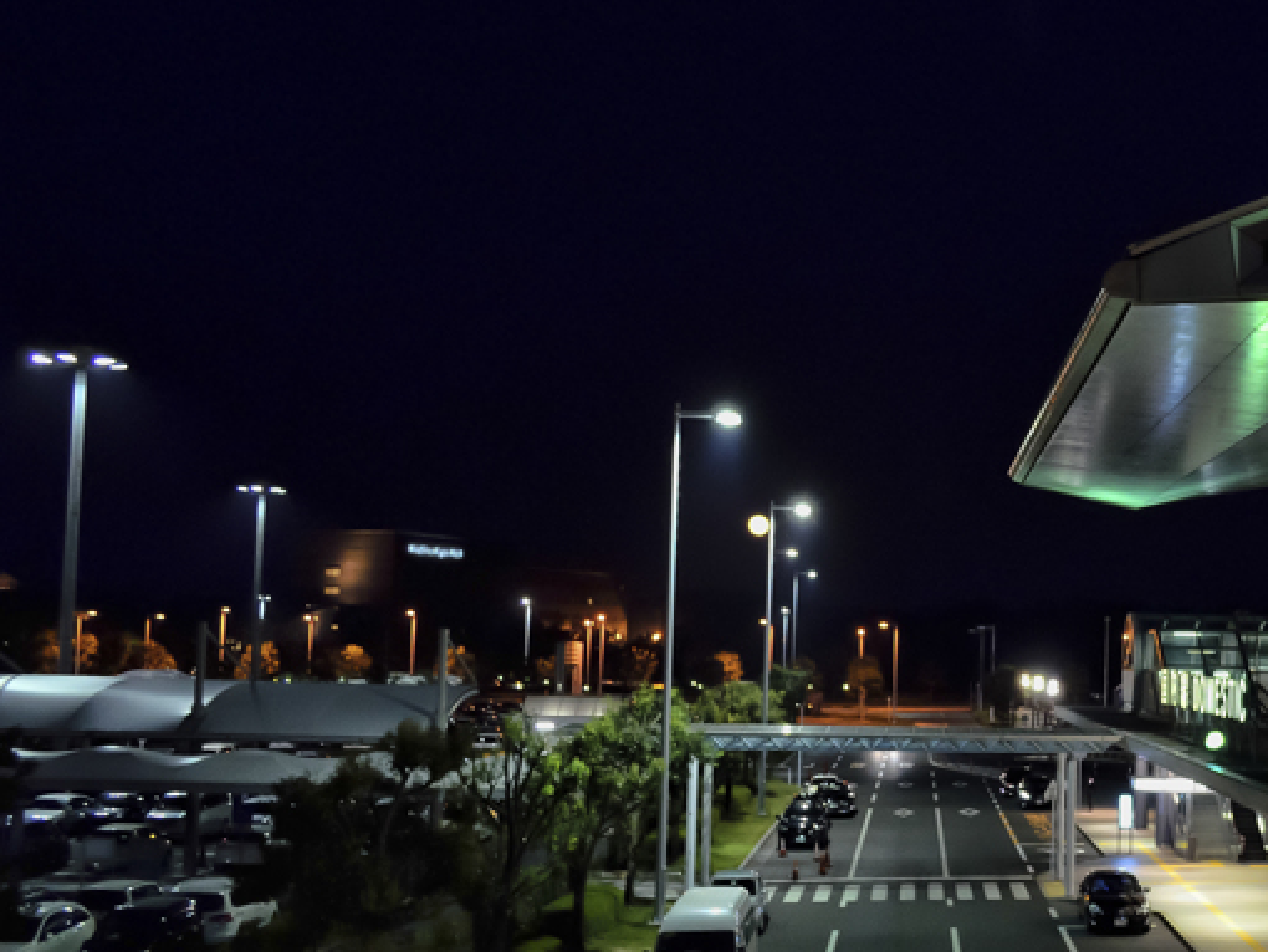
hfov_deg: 34.5
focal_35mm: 52
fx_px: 1906
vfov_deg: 28.0
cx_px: 1171
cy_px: 505
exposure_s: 1/25
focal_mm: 18
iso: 2000
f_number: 3.5
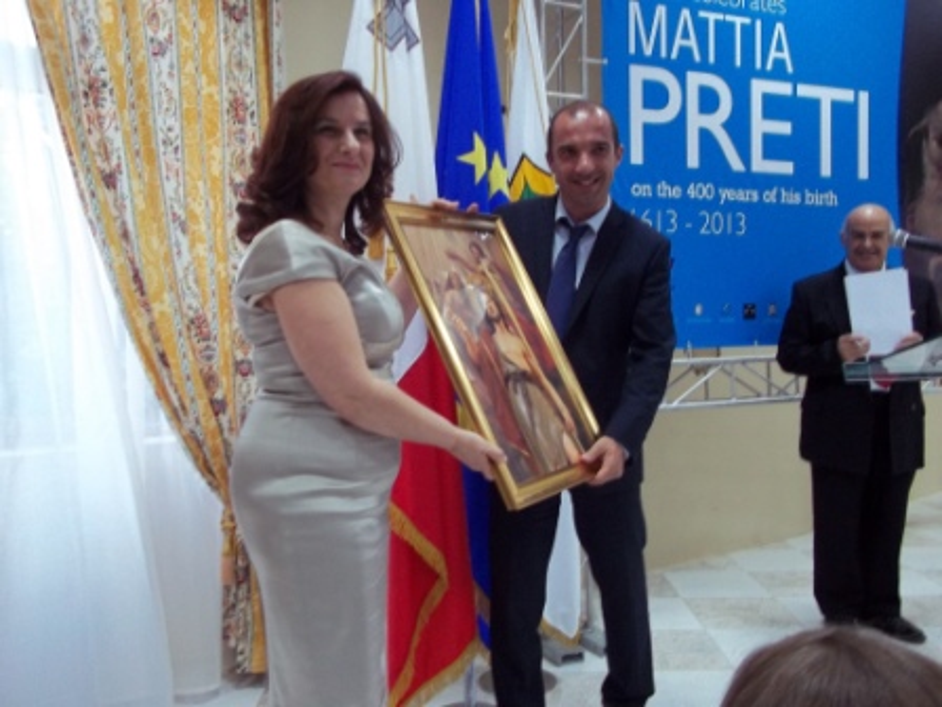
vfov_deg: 44.2
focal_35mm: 32
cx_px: 471
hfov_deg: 56.8
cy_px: 354
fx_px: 871
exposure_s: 1/15
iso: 160
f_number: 2.9
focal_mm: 5.7
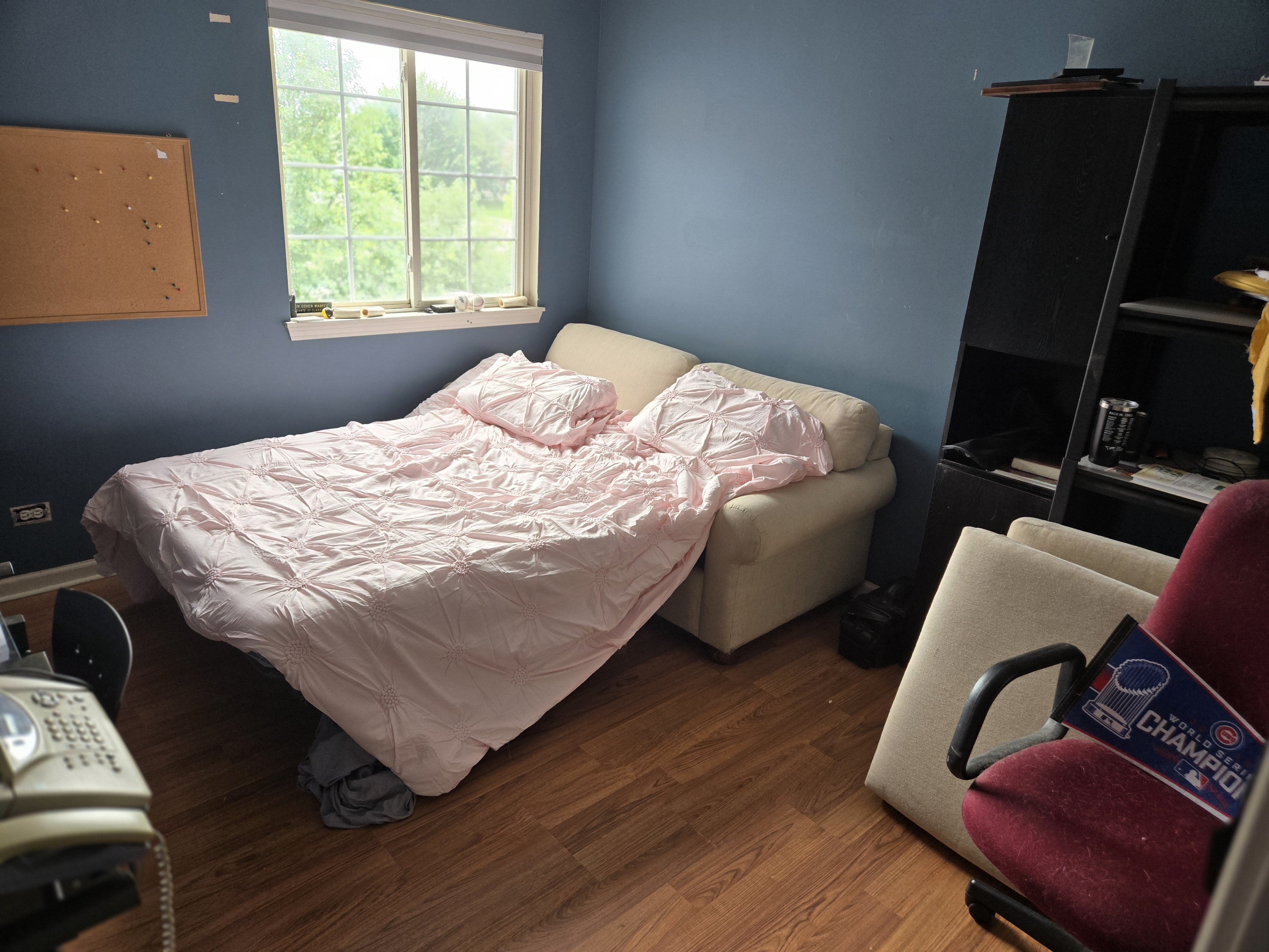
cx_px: 634
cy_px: 476
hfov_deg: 73.9
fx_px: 843
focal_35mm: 23
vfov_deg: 58.9
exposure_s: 1/120
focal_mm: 5.4
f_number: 1.8
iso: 100
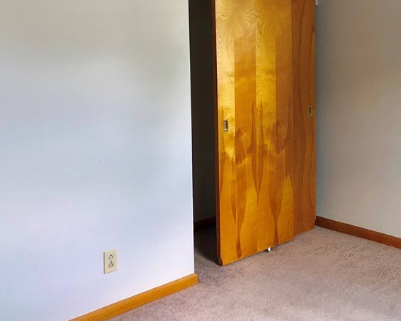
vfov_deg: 29.3
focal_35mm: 51
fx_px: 605
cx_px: 359
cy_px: 84
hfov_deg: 34.7
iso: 40
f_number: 1.8
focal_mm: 4
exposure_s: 1/33
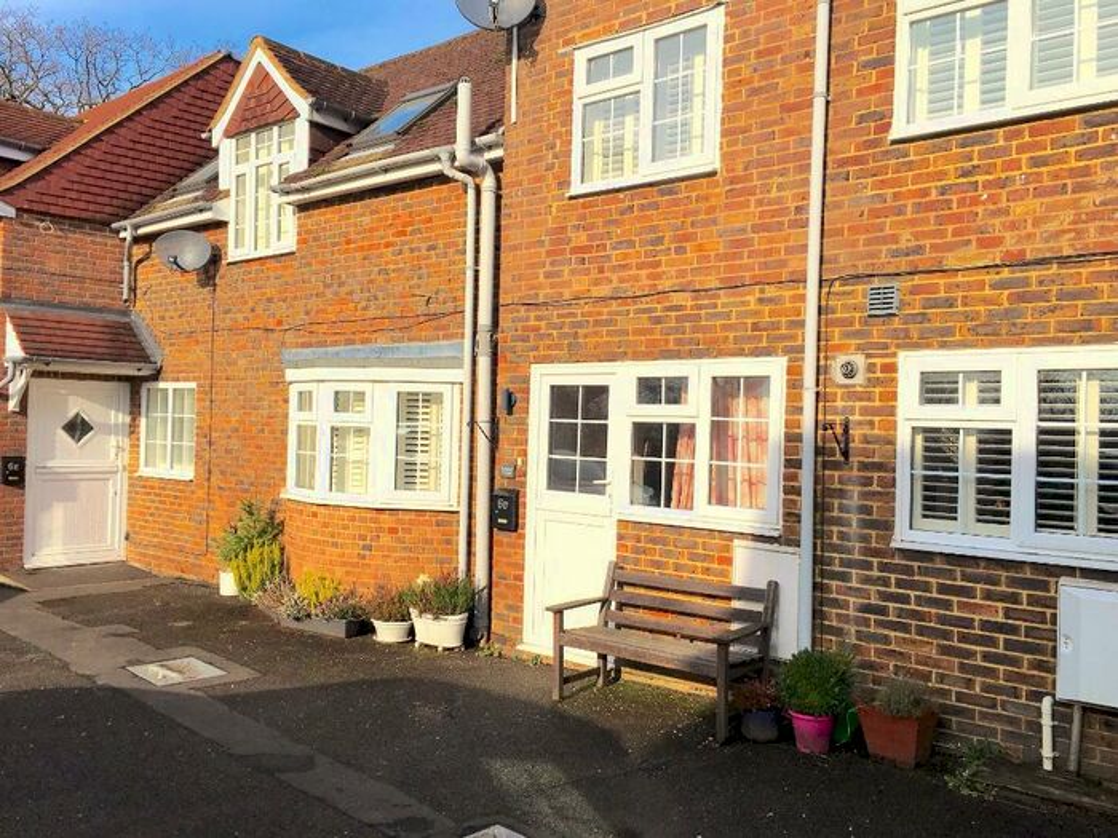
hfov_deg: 61.7
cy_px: 419
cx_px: 559
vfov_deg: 48.2
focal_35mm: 29
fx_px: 937
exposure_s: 1/2481
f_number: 2.2
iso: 25
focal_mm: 4.15
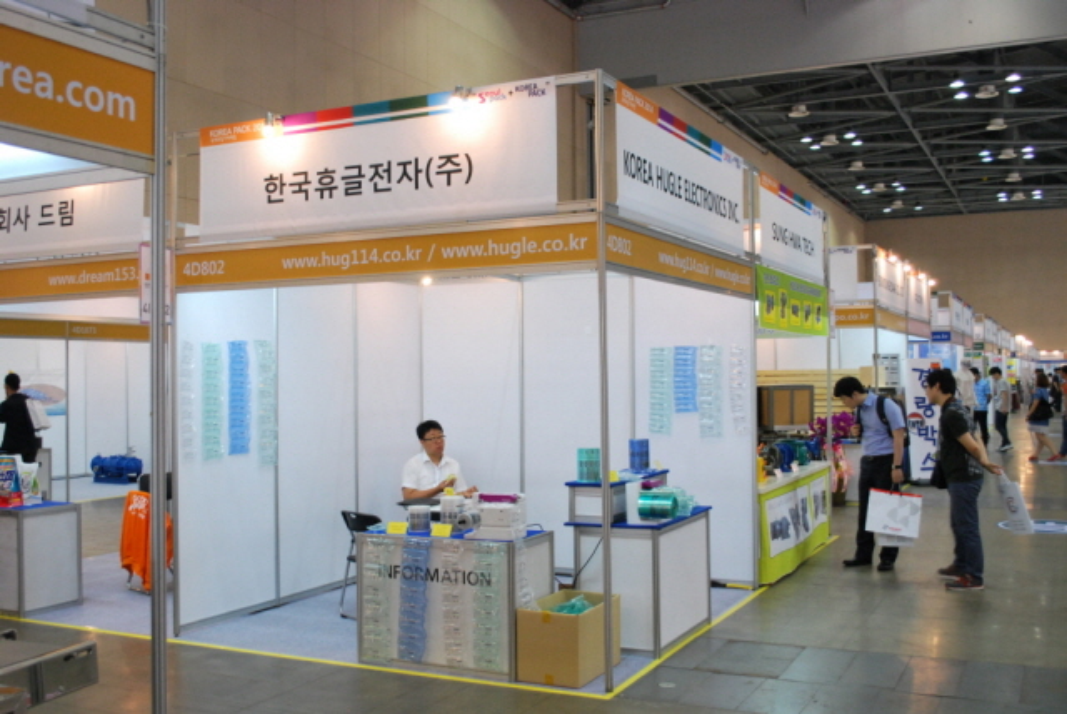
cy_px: 357
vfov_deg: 36.9
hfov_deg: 53.1
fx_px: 1068
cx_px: 534
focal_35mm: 36
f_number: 4.5
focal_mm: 24
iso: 800
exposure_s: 1/50
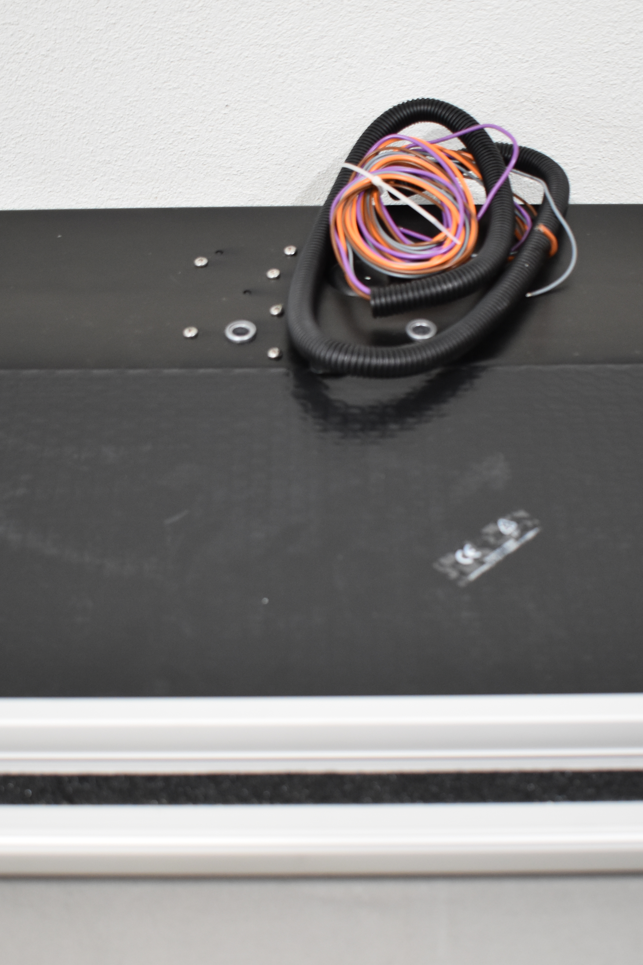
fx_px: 1339
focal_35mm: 50
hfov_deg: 27.0
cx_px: 341
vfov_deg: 39.6
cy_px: 485
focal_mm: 22
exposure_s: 1/160
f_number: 3.8
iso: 800
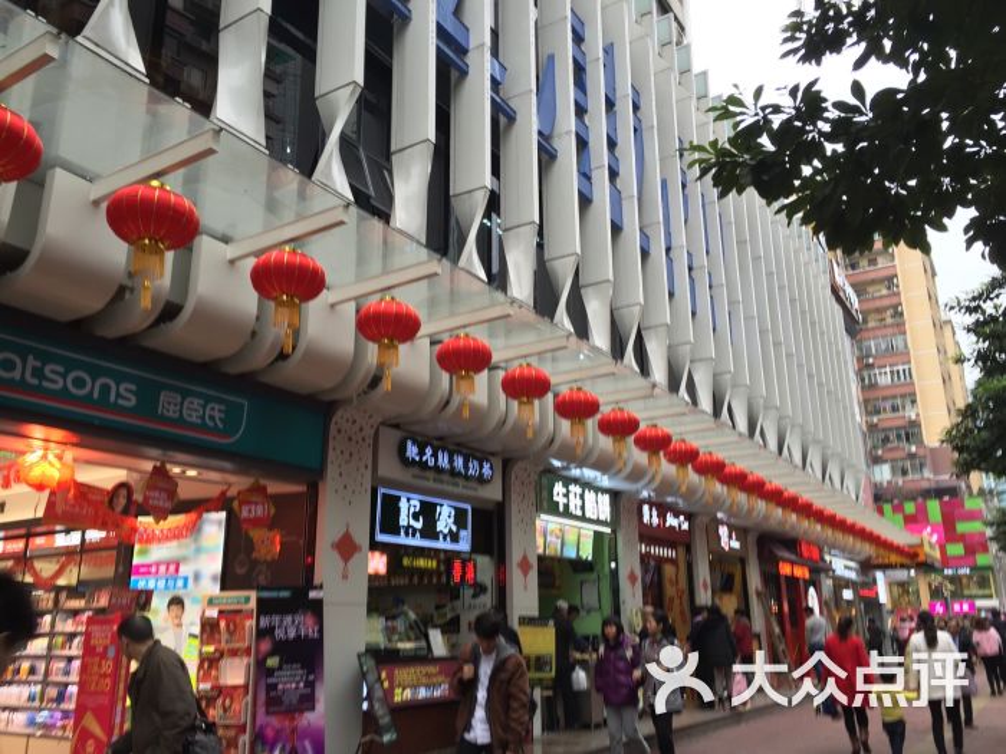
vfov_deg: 48.2
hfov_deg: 61.7
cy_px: 377
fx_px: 843
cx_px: 503
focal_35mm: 29
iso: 32
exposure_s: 1/50
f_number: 2.2
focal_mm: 4.15
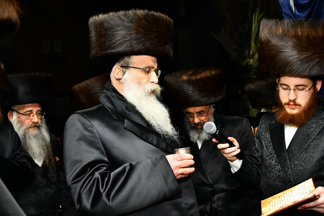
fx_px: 405
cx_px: 162
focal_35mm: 45
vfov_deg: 29.9
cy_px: 108
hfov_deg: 43.6
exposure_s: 1/160
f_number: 7.1
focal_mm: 45
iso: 1000
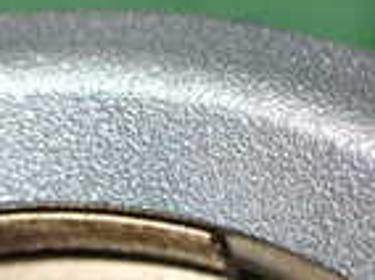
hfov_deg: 15.5
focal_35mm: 127
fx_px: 1373
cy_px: 264
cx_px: 111
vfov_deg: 11.5
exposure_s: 1/80
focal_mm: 5.4
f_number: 2.3
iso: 800
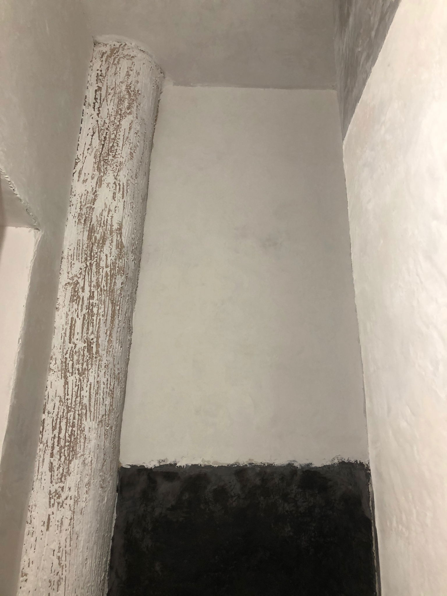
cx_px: 224
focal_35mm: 28
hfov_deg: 49.7
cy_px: 298
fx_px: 482
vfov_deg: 63.4
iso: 40
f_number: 1.8
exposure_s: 1/17
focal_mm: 4
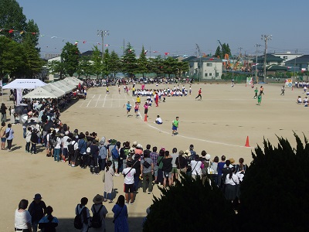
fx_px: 411
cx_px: 154
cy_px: 116
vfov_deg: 31.5
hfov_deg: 41.2
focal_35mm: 46
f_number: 4
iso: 100
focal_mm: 9.8
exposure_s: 1/1600
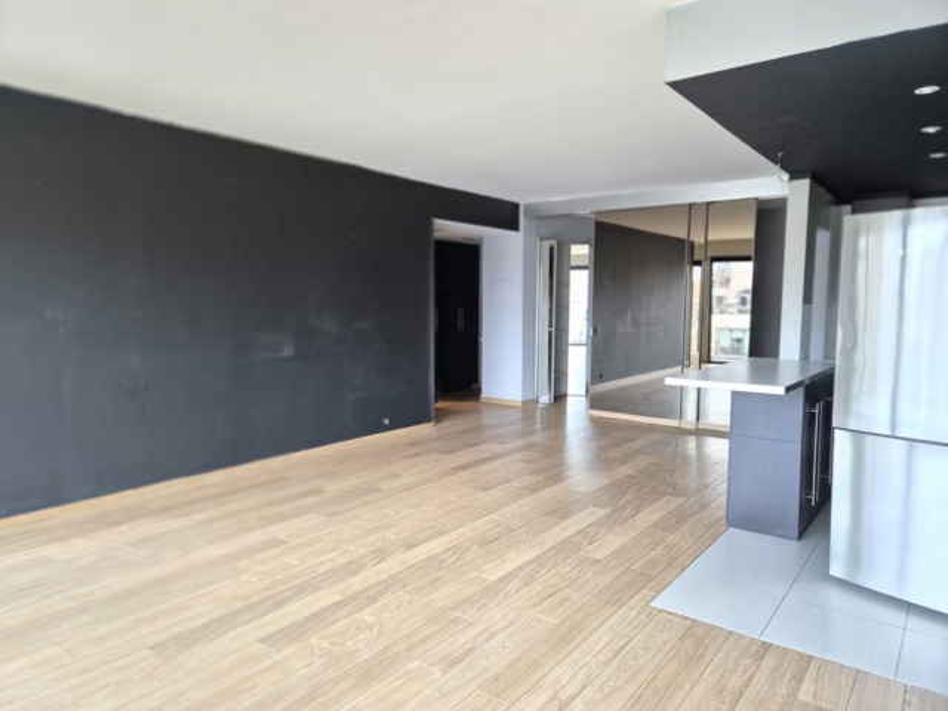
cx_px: 474
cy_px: 356
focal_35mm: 23
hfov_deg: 73.9
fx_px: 630
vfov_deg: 58.9
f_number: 1.8
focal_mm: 5.4
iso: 1000
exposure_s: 1/100
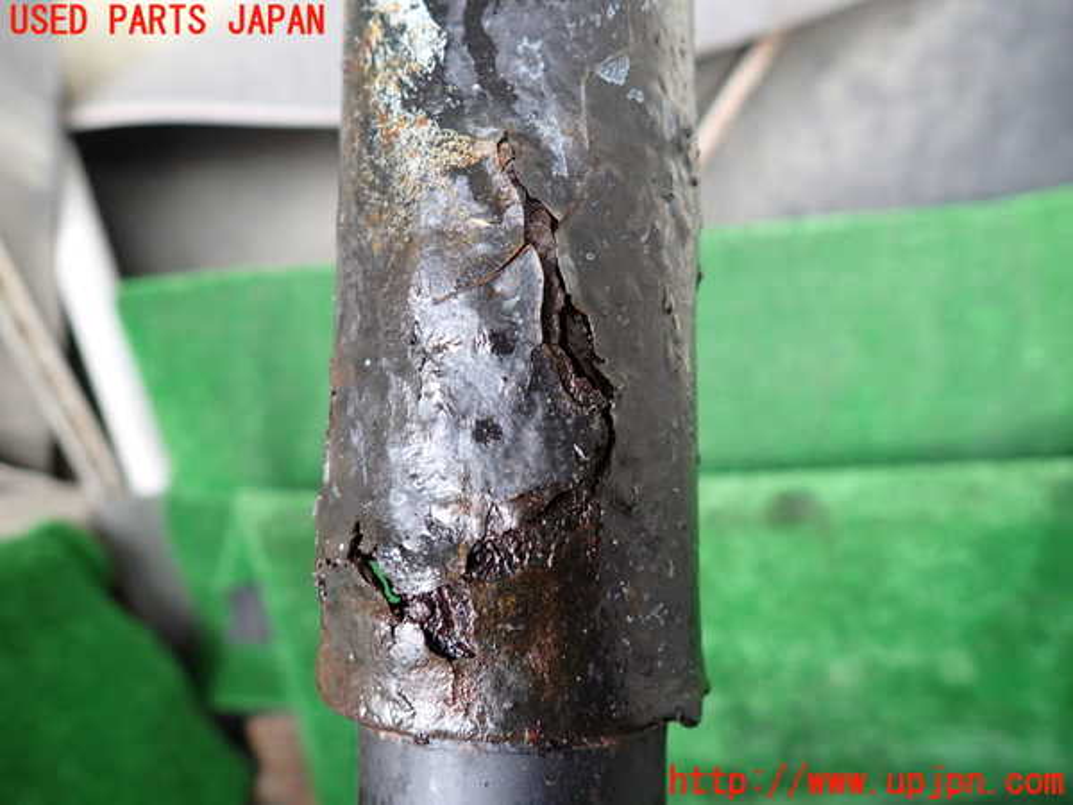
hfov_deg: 69.4
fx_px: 775
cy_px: 402
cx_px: 536
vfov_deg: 54.9
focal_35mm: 25
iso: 250
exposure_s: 1/30
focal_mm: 4.5
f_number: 2
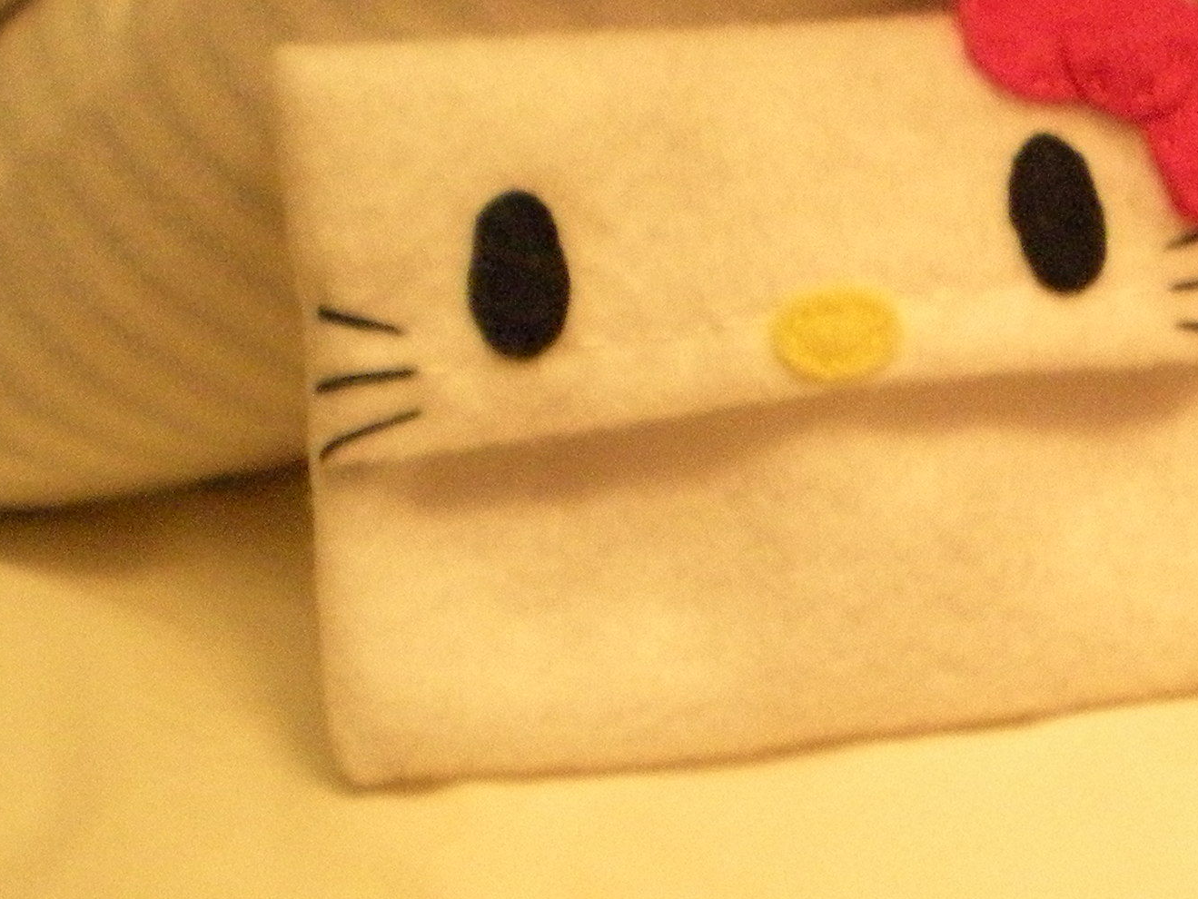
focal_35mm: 94
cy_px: 392
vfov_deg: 15.7
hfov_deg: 20.0
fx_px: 3254
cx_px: 1291
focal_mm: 6.3
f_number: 3.1
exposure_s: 1/8.5
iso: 631
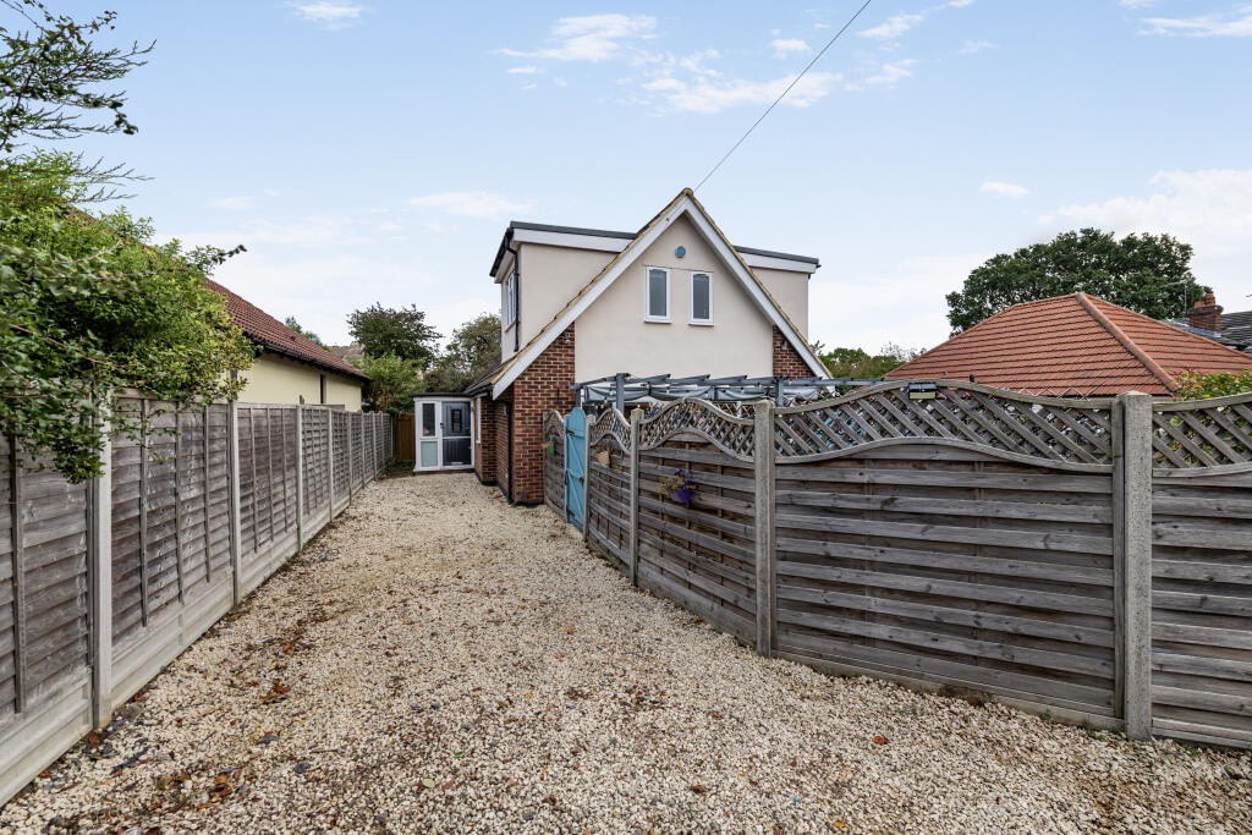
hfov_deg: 104.2
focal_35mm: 14
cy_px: 418
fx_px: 487
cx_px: 626
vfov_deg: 81.2
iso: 200
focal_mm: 14
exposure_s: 1/160
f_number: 8
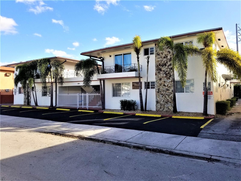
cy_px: 90
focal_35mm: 26
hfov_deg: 67.3
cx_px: 120
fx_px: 181
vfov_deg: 53.1
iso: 50
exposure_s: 1/1340
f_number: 1.7
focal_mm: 4.25
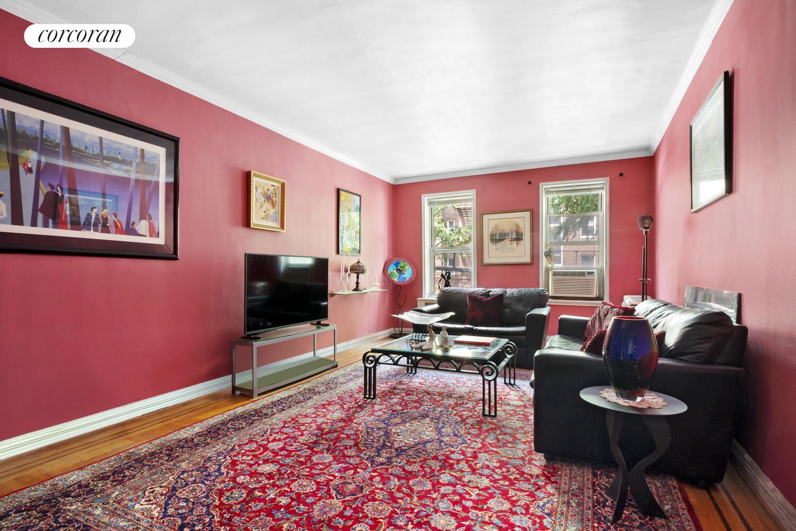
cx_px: 398
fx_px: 398
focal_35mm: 18
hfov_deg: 90.0
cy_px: 266
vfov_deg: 67.4
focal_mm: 12
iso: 400
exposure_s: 5
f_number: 11
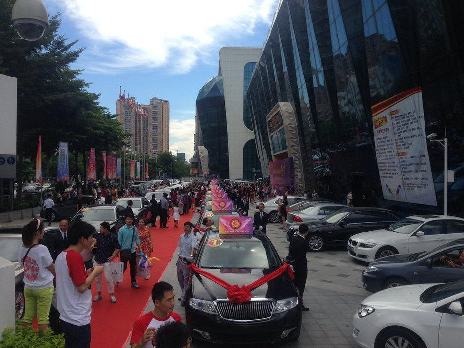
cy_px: 174
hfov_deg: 55.4
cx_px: 232
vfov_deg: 42.9
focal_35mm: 33
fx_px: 442
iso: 50
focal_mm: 4.12
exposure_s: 1/1085
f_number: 2.4
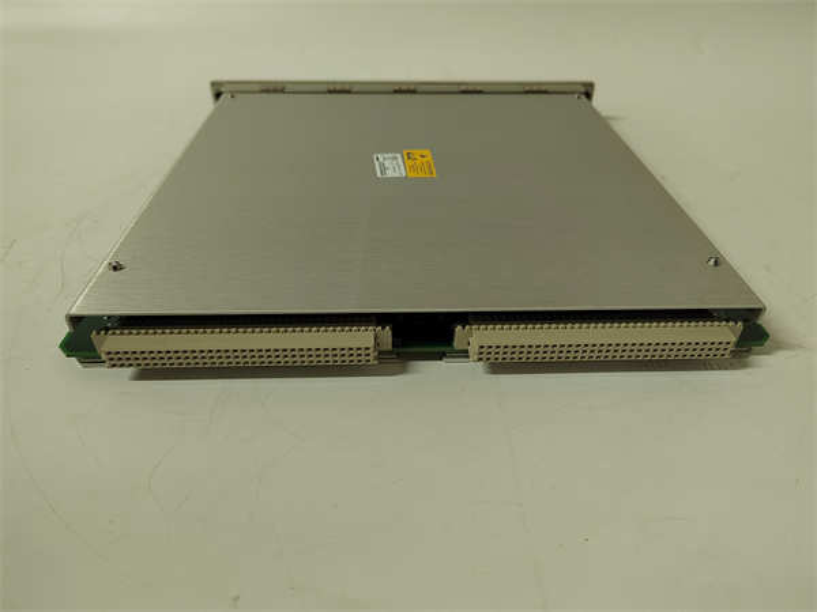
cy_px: 306
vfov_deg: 58.9
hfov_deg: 73.9
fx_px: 543
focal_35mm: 23
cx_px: 408
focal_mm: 5.52
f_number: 1.9
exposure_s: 1/100
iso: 1906
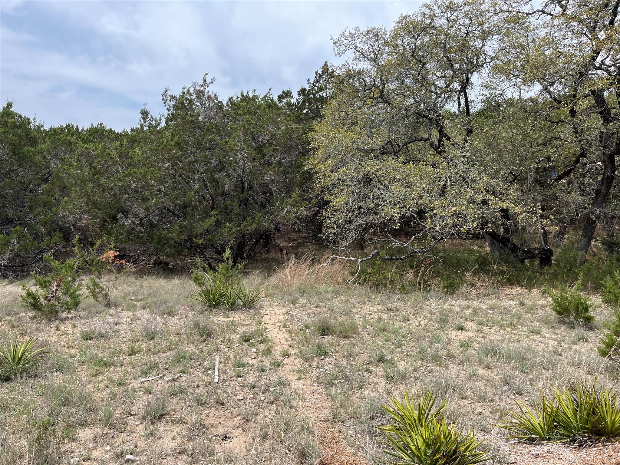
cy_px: 232
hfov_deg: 67.3
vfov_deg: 53.1
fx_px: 466
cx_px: 310
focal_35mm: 26
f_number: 1.6
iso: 50
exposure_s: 1/1957
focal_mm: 5.1
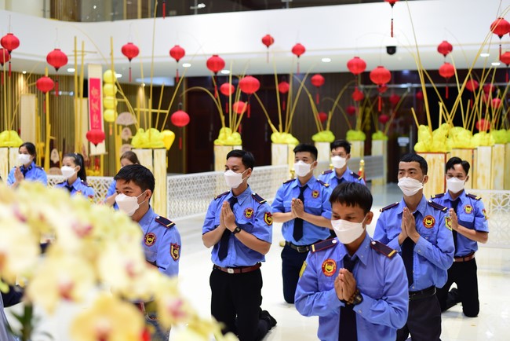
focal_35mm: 50
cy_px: 170
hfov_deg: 39.6
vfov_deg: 27.0
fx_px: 709
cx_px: 255
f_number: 2.5
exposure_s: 1/125
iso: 1000
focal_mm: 50
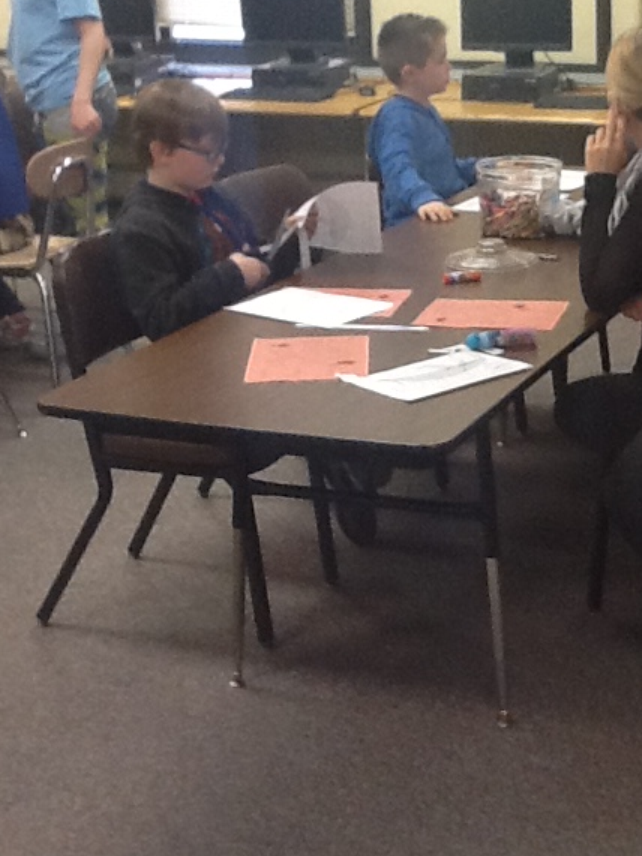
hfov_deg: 19.7
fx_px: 1831
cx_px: 504
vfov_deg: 26.0
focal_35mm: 74
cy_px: 220
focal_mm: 2.03
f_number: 2.4
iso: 80
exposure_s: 1/30
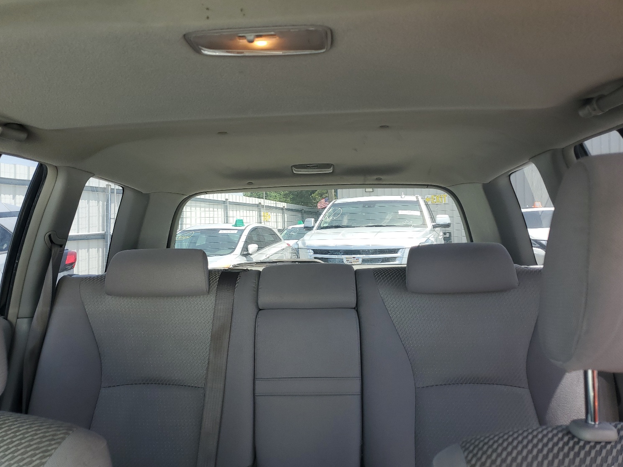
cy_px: 220
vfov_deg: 49.7
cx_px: 301
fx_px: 504
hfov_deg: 63.4
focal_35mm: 28
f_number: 1.5
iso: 50
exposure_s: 1/323
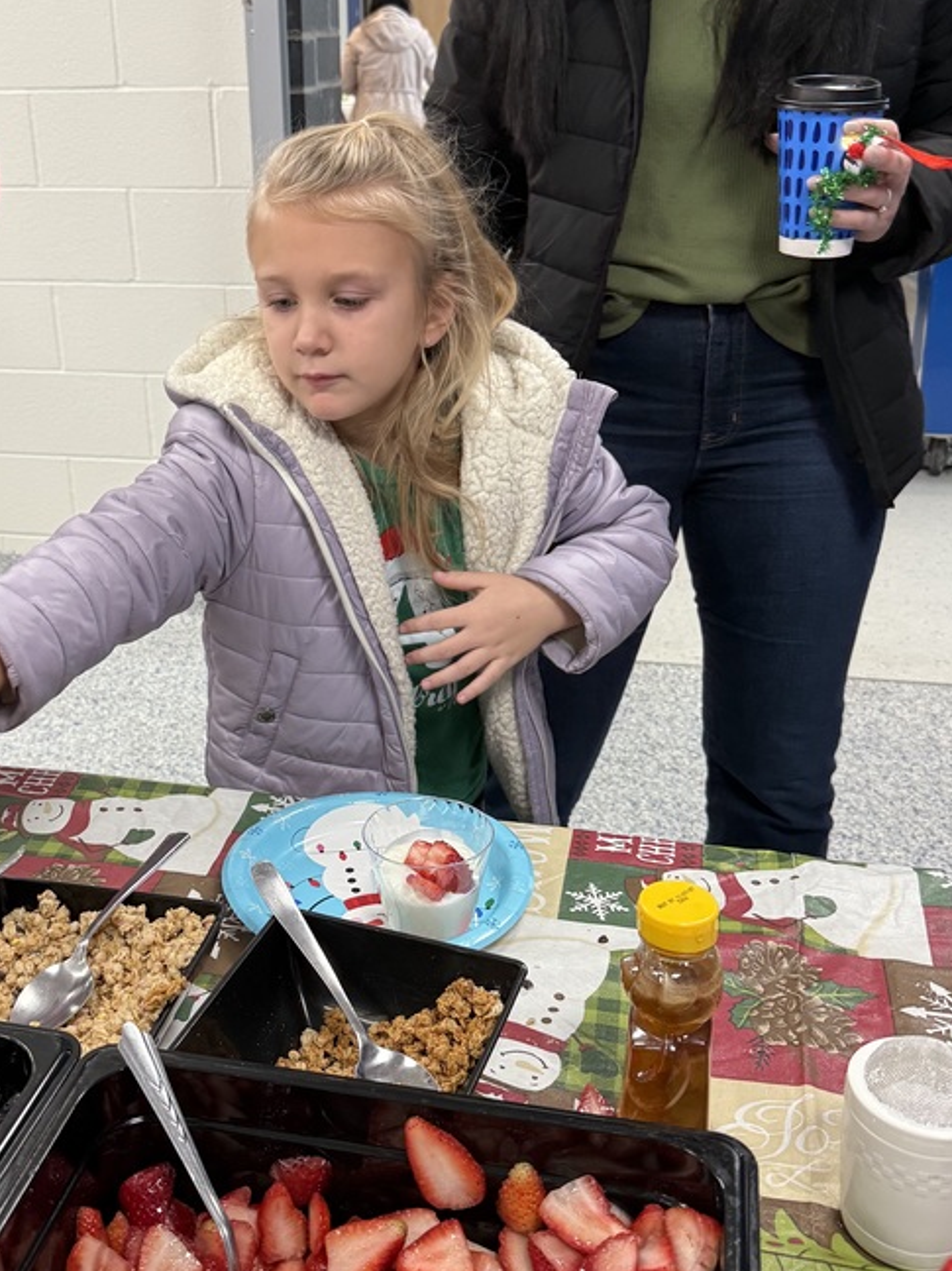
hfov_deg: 37.5
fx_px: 1394
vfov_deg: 48.8
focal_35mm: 38
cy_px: 548
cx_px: 365
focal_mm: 6.76
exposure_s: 1/120
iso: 200
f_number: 1.78
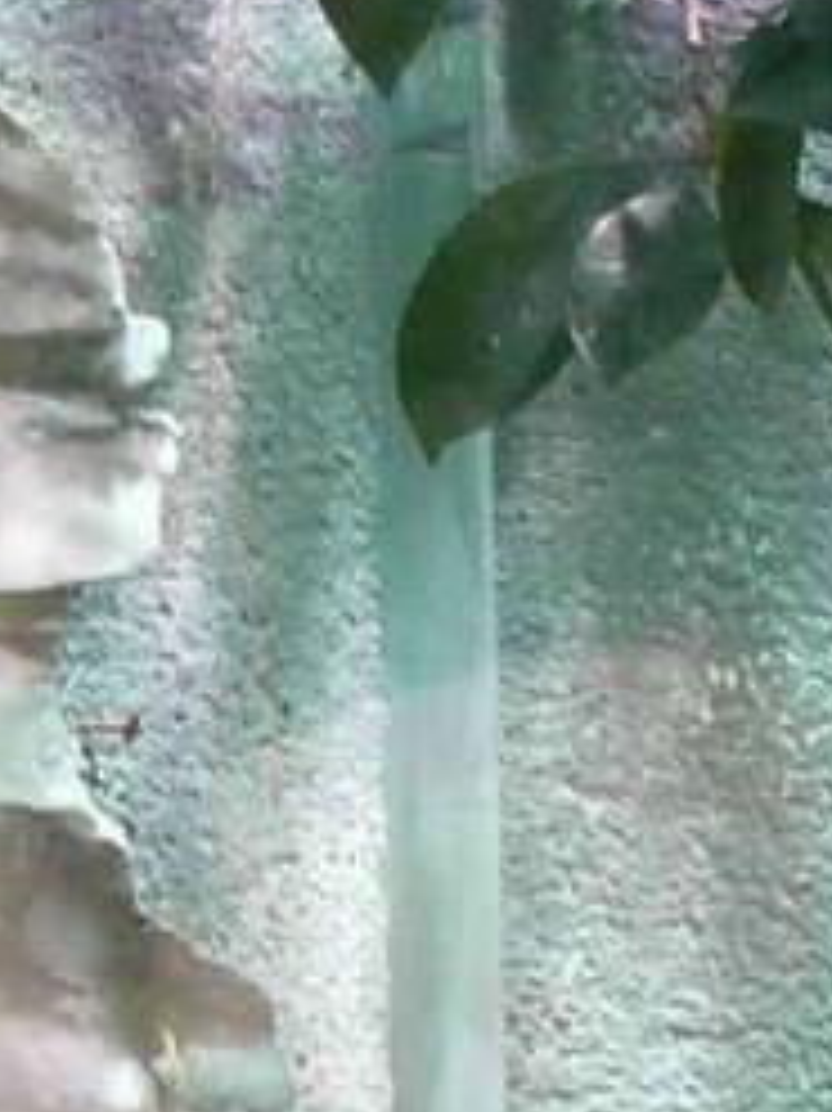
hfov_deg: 6.5
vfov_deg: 8.5
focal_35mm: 227
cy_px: 1769
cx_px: 1111
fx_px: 7281
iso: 200
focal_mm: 7.4
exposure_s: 1/8
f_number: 2.8
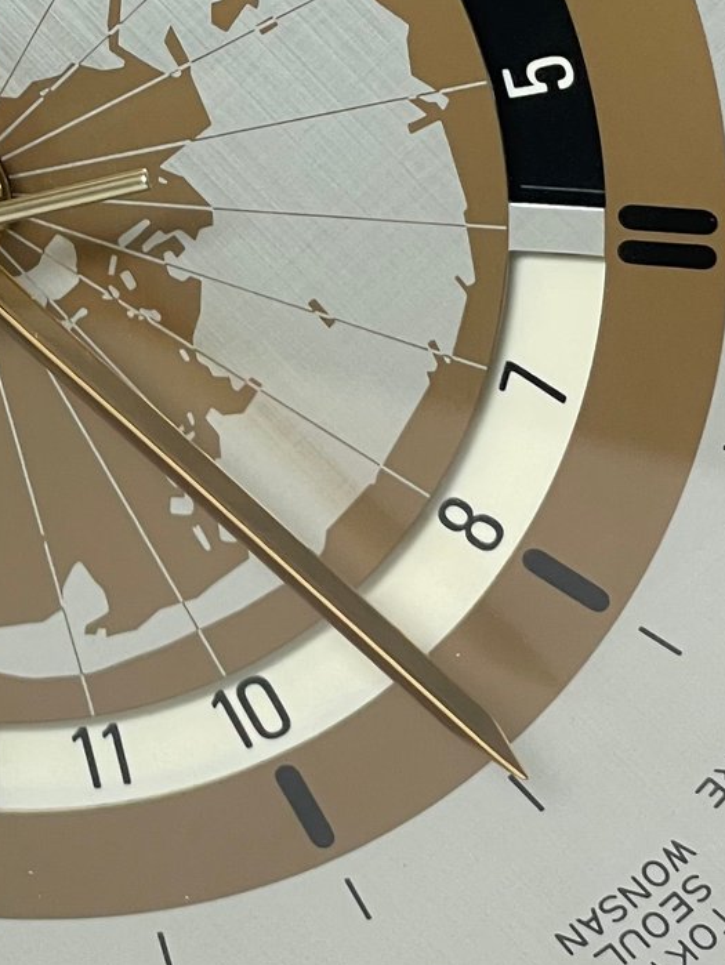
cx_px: 47
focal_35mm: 183
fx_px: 5106
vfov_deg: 10.7
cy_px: 0
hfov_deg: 8.1
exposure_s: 1/120
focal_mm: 7.5
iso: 80
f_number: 2.2
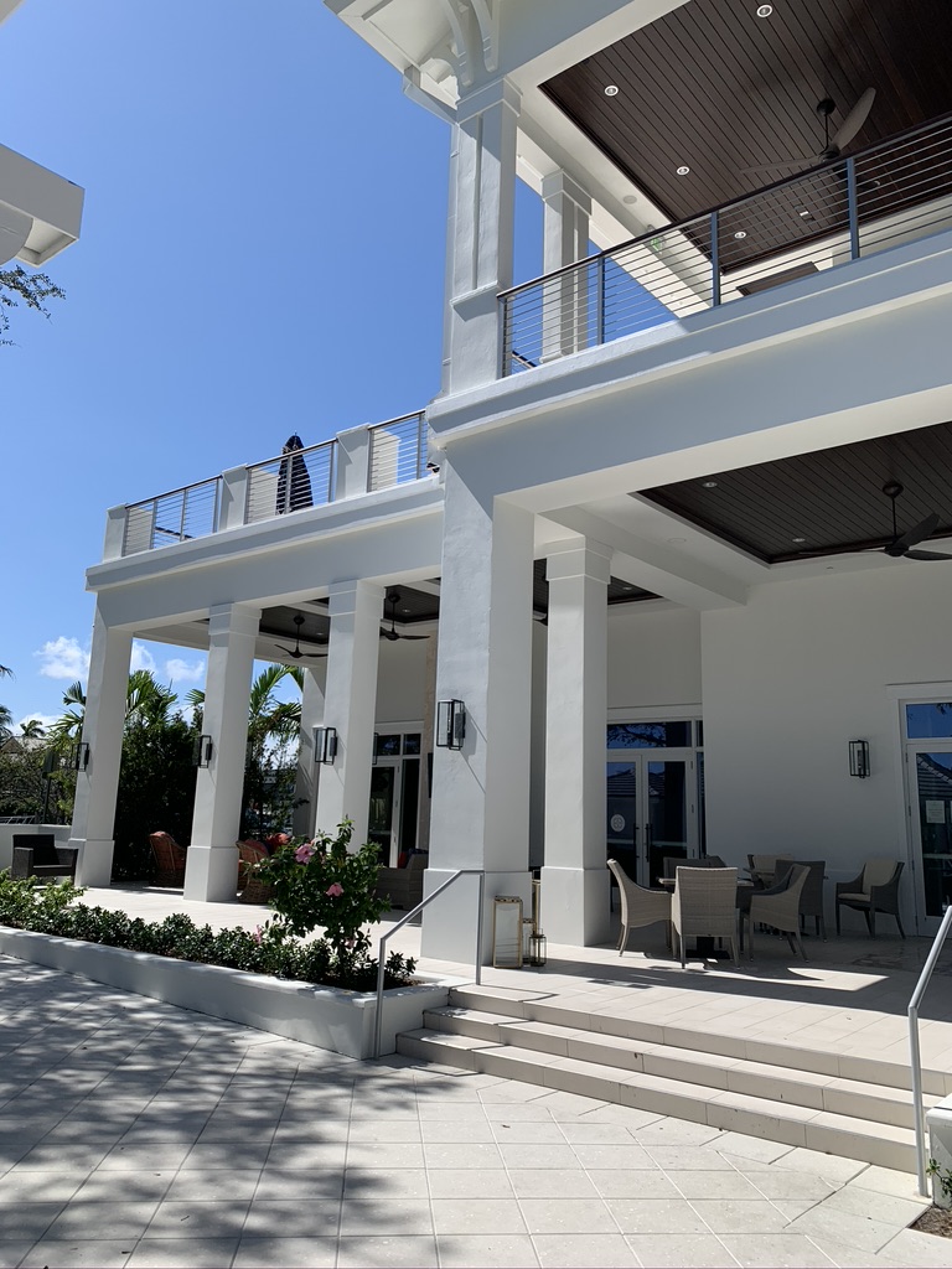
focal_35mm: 26
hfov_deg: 53.1
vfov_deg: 67.3
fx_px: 953
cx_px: 476
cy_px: 634
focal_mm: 4.25
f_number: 1.8
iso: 25
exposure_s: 1/3086
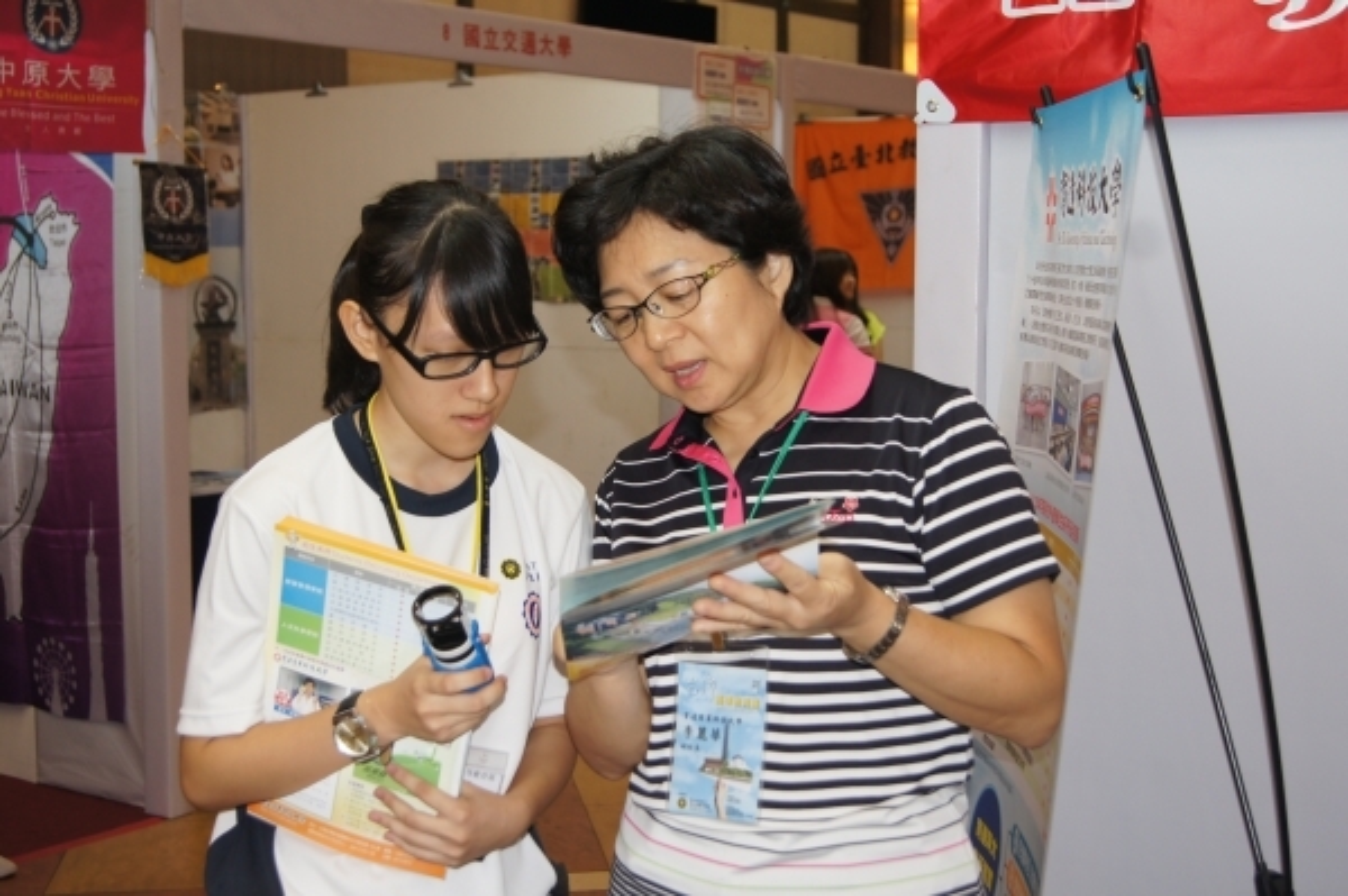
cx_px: 674
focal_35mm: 52
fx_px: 1964
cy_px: 448
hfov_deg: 37.9
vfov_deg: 25.7
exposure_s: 1/60
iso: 640
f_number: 5
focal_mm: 35
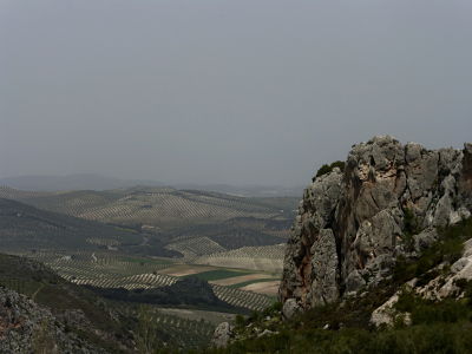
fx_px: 1486
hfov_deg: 18.0
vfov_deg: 13.6
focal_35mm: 109
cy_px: 177
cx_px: 236
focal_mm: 19.4
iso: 100
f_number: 5.3
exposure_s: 1/1000
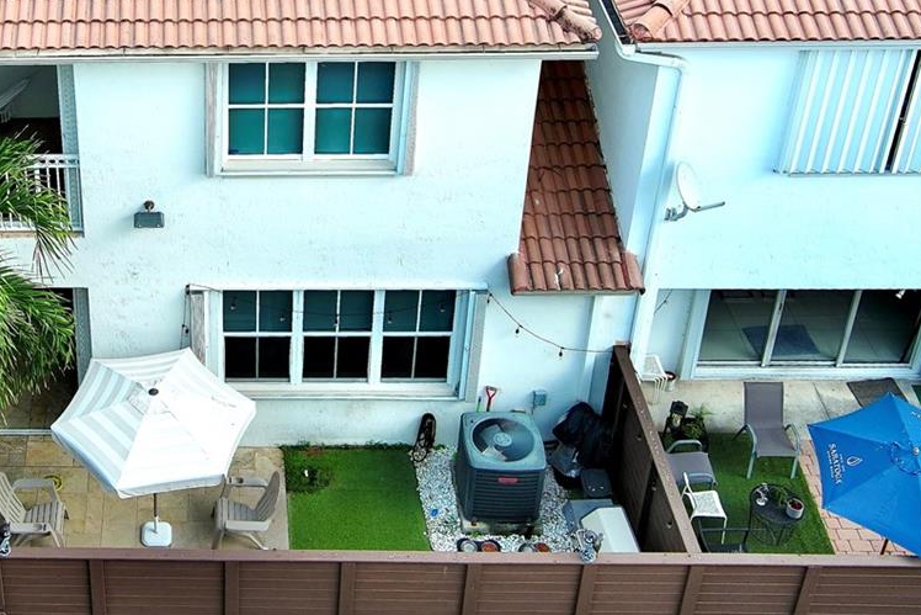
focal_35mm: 62
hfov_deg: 31.2
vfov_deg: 21.4
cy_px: 53
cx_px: 131
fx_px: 1586
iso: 100
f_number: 2.8
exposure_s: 1/488
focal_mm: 10.57
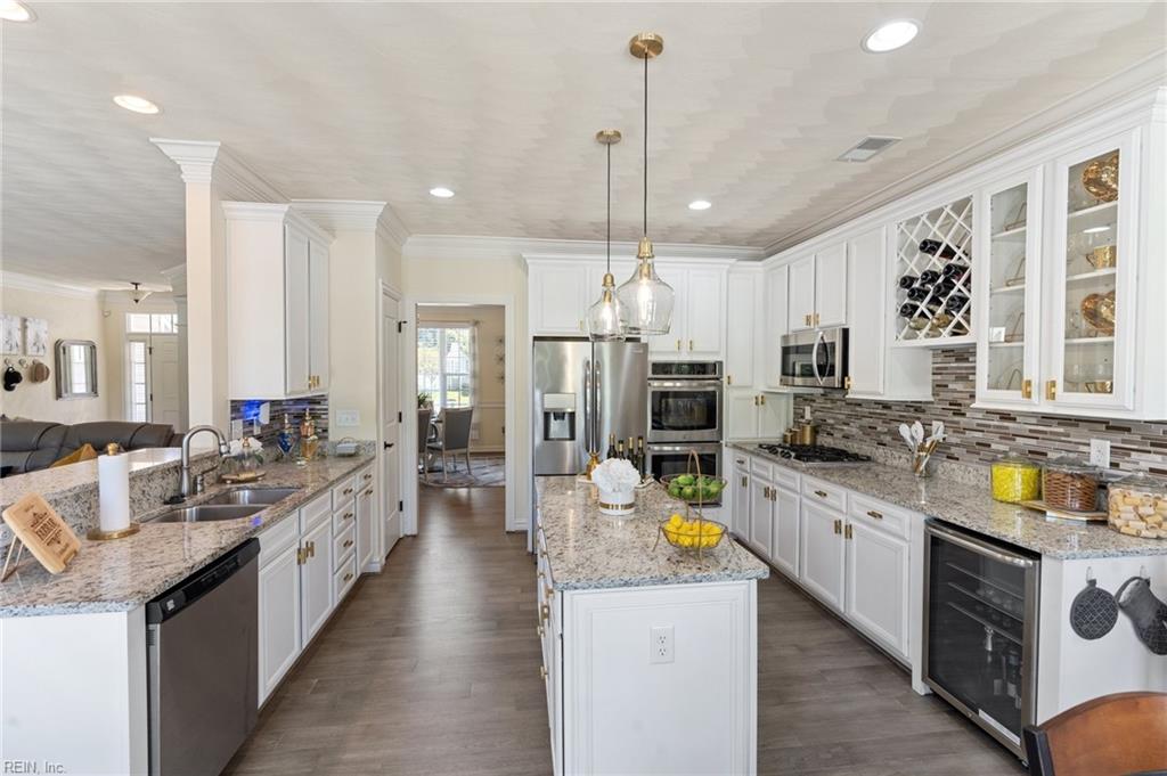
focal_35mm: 16
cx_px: 584
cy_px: 388
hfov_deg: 96.8
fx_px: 518
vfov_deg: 73.7
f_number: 8
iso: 400
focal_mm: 16
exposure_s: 1/8
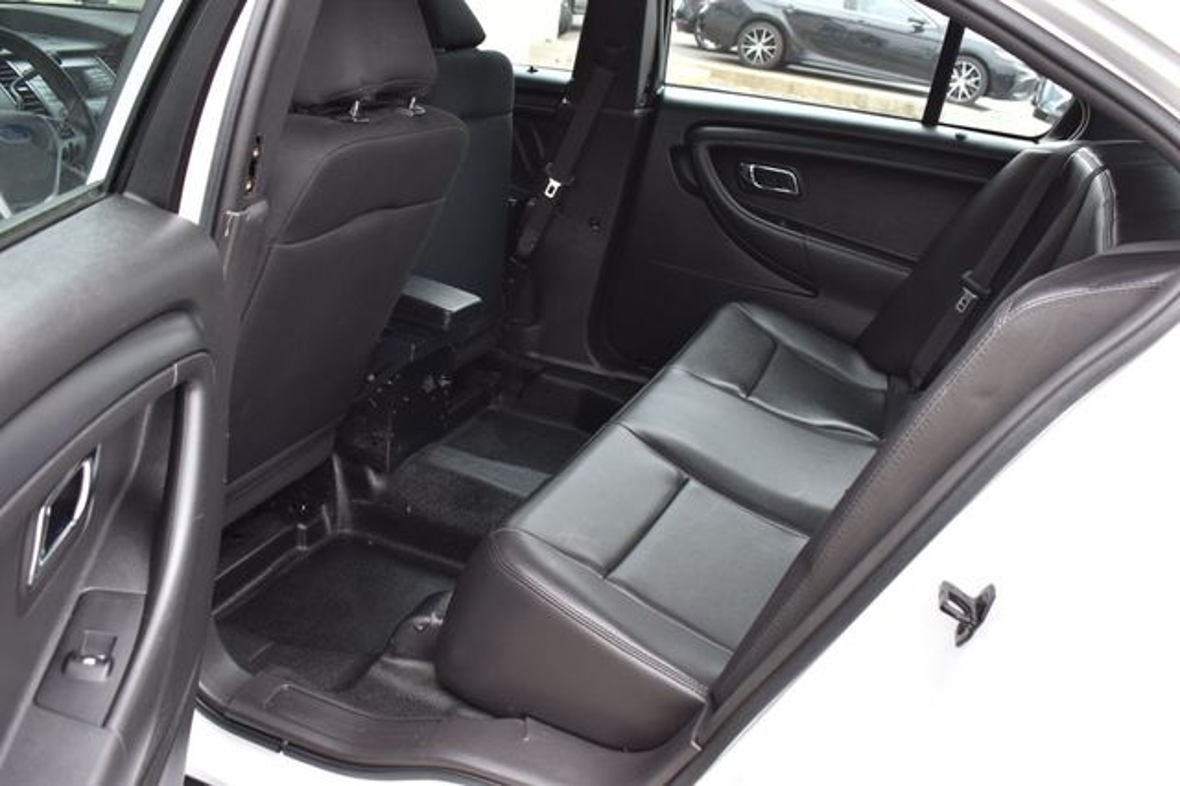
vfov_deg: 39.9
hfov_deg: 57.2
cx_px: 590
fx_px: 1081
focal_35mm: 33
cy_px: 393
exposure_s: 1/125
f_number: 5.6
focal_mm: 22
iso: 400
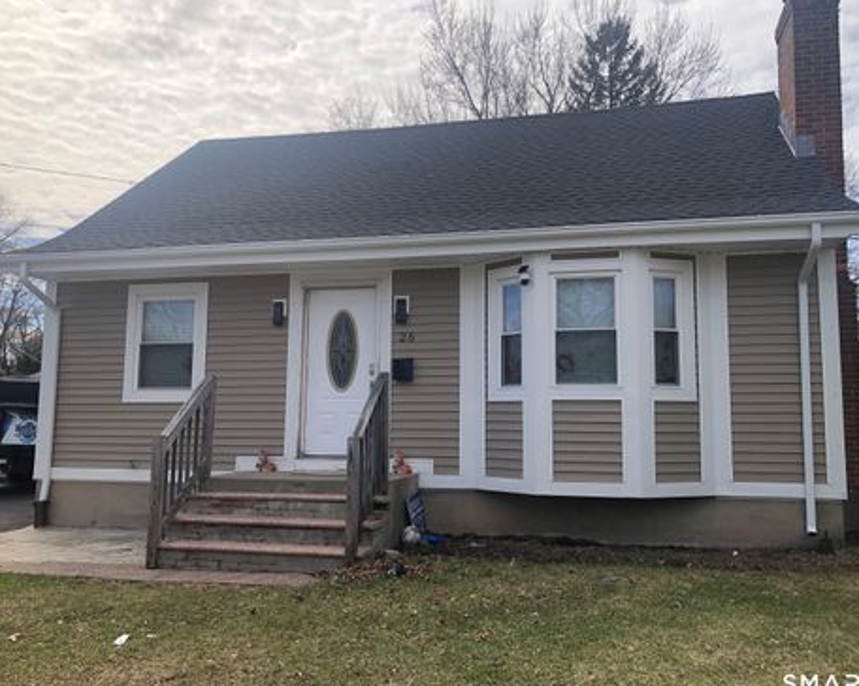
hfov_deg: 58.8
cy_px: 346
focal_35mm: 30
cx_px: 452
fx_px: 762
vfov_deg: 48.4
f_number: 1.8
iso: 20
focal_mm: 4
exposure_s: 1/1869
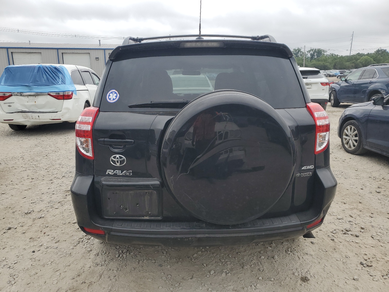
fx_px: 292
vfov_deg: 53.1
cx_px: 194
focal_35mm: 26
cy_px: 146
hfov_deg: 67.3
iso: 50
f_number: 1.5
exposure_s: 1/1429
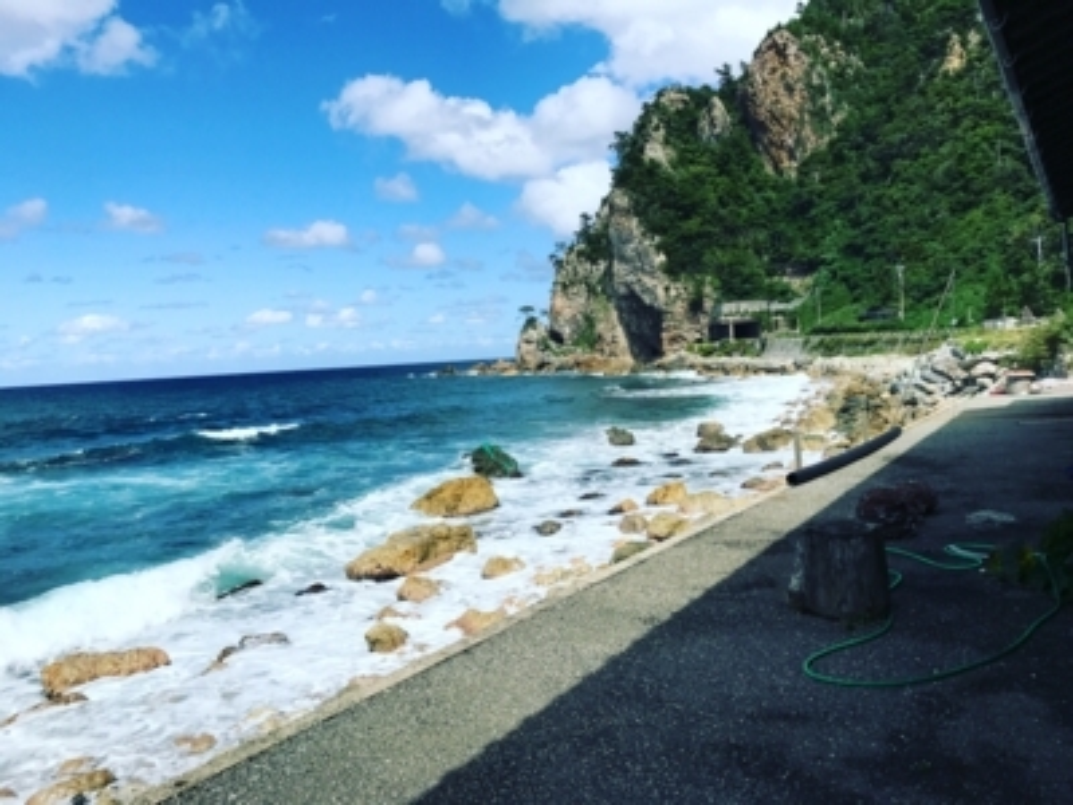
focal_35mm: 28
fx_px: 868
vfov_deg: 49.7
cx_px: 536
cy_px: 402
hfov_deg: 63.4
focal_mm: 3.99
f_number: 1.8
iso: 20
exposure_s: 1/4566
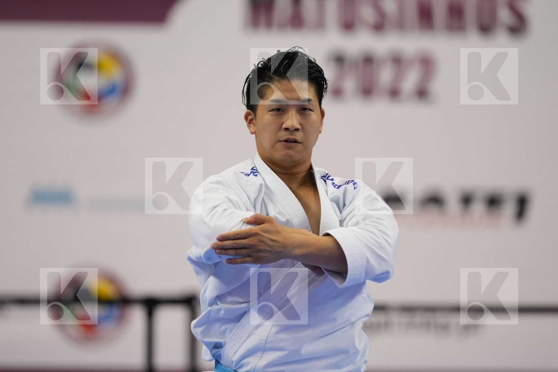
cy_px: 186
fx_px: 4293
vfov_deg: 5.0
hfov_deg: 7.4
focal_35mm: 277
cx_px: 279
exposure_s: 1/500
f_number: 2.8
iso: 1250
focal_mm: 185
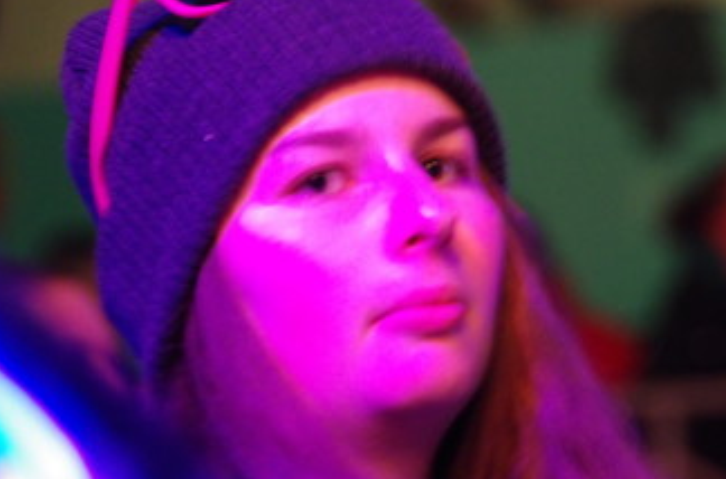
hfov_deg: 4.5
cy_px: 297
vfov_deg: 3.0
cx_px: 408
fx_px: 9310
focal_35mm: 463
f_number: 6.3
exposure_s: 1/13
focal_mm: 200
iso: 3200
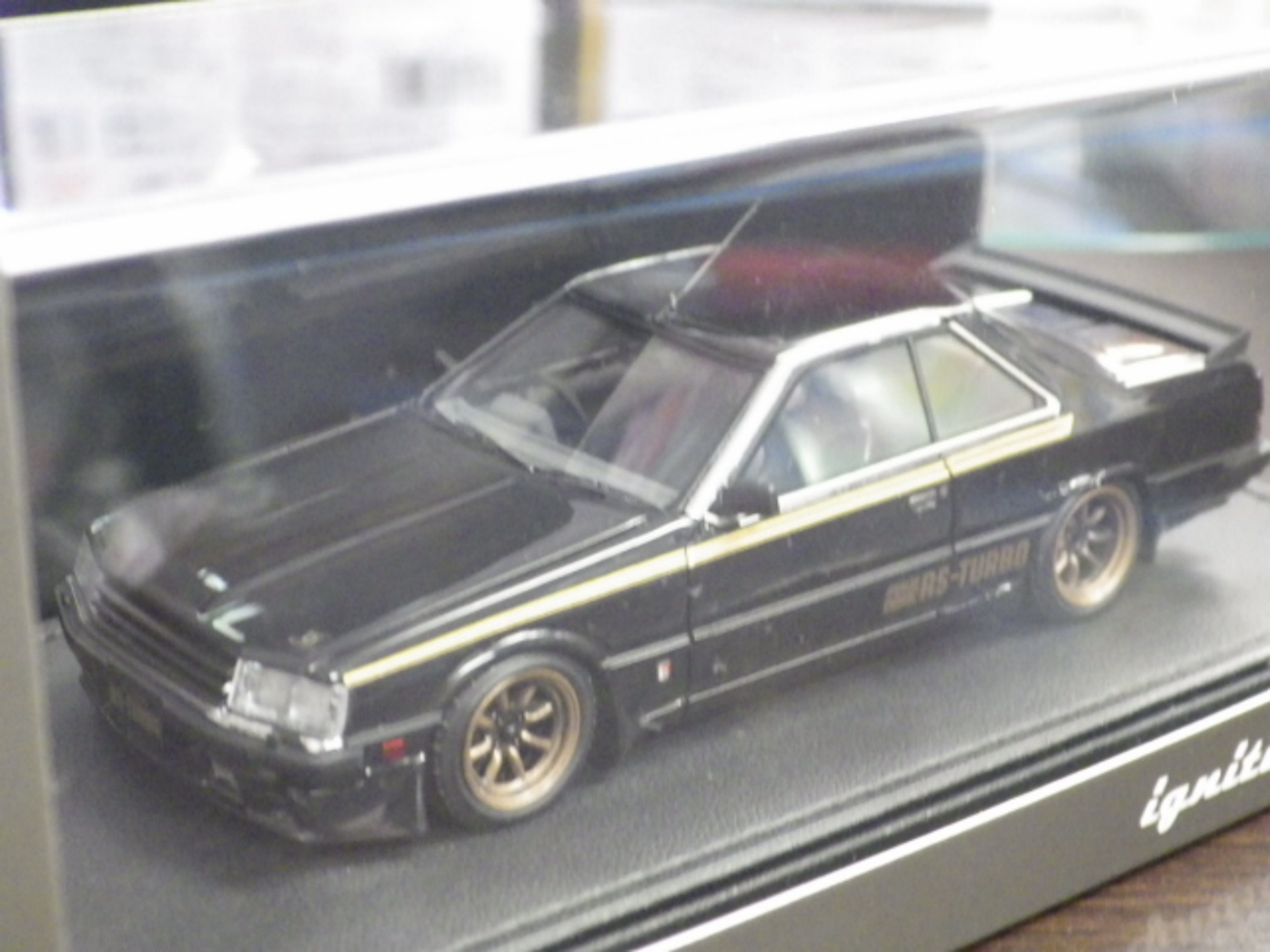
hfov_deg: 27.4
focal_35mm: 71
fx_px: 2605
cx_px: 635
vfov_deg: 20.7
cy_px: 476
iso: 1600
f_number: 4.2
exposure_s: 1/20
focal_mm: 12.8
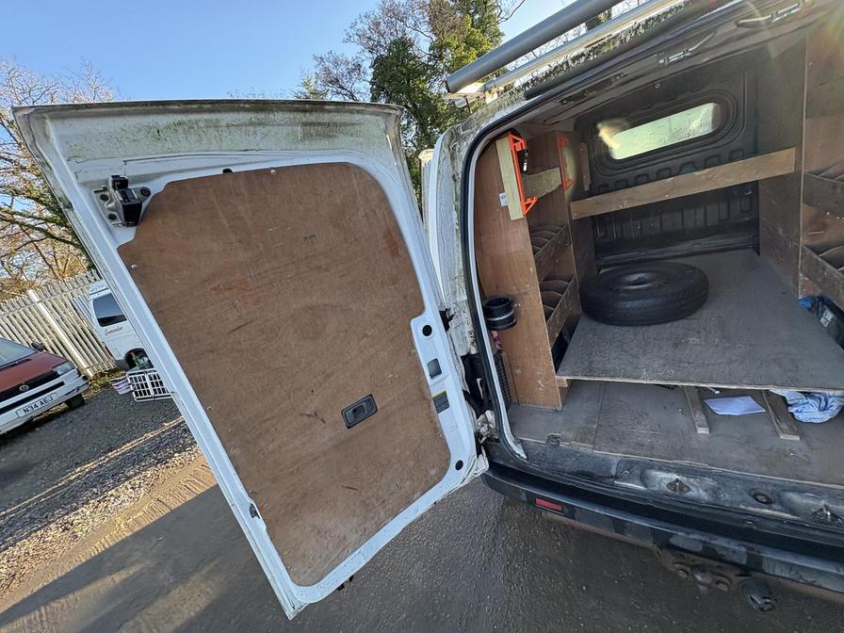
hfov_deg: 102.1
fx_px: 341
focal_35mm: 14
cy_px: 316
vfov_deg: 85.7
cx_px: 422
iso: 50
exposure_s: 1/151
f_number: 2.2
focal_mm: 2.22
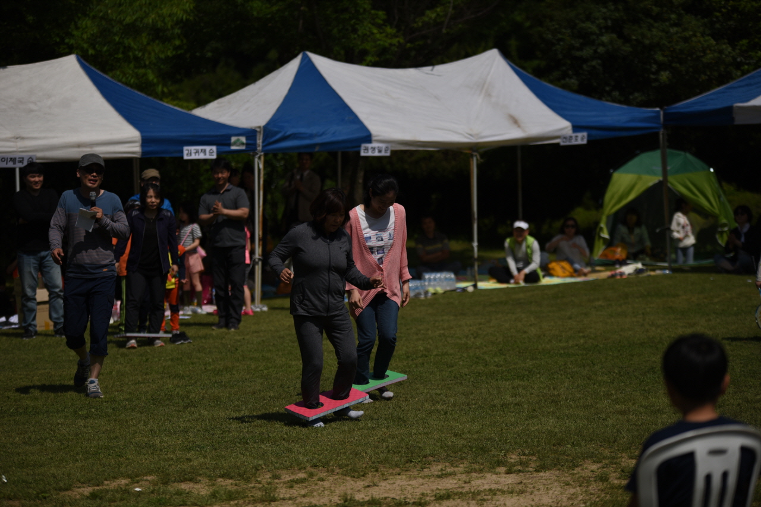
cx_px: 380
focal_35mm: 122
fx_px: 2578
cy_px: 254
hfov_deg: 16.8
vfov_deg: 11.2
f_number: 2.8
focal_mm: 122
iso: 100
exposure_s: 1/8000
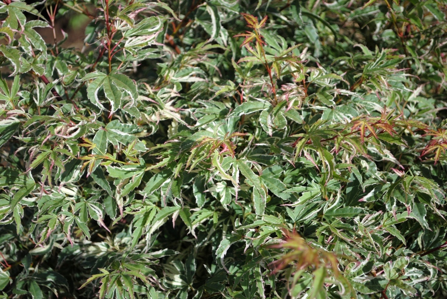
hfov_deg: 24.6
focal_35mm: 82
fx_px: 1025
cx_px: 224
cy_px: 150
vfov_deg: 16.6
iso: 200
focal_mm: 55
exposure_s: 1/320
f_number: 5.6
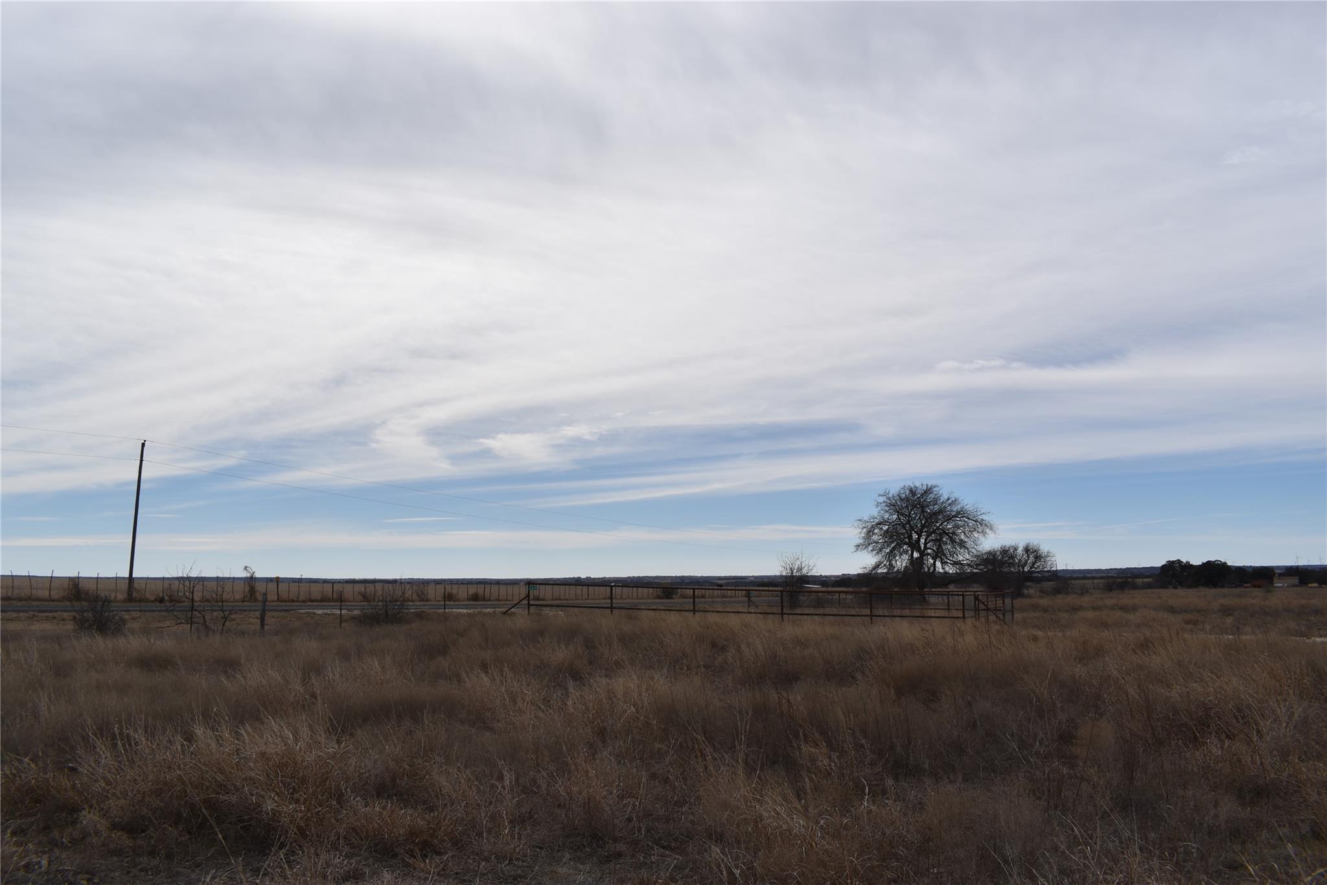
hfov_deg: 67.4
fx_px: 995
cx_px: 664
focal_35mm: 27
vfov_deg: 47.9
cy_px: 442
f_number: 10
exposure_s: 1/400
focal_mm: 18
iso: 100
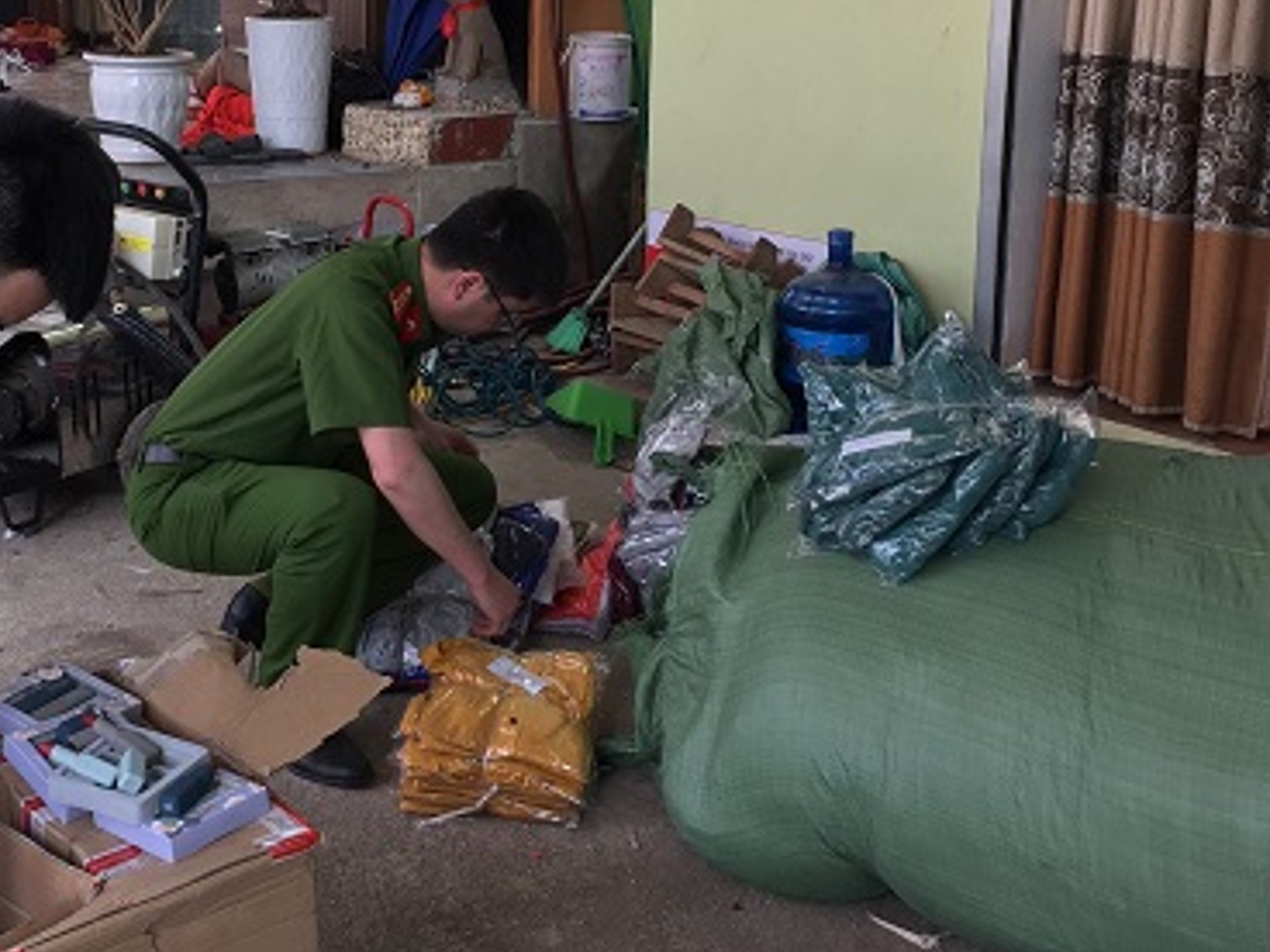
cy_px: 278
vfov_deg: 27.8
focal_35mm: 52
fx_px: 1908
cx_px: 469
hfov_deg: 36.6
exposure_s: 1/106
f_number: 2.2
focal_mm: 4.15
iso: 32
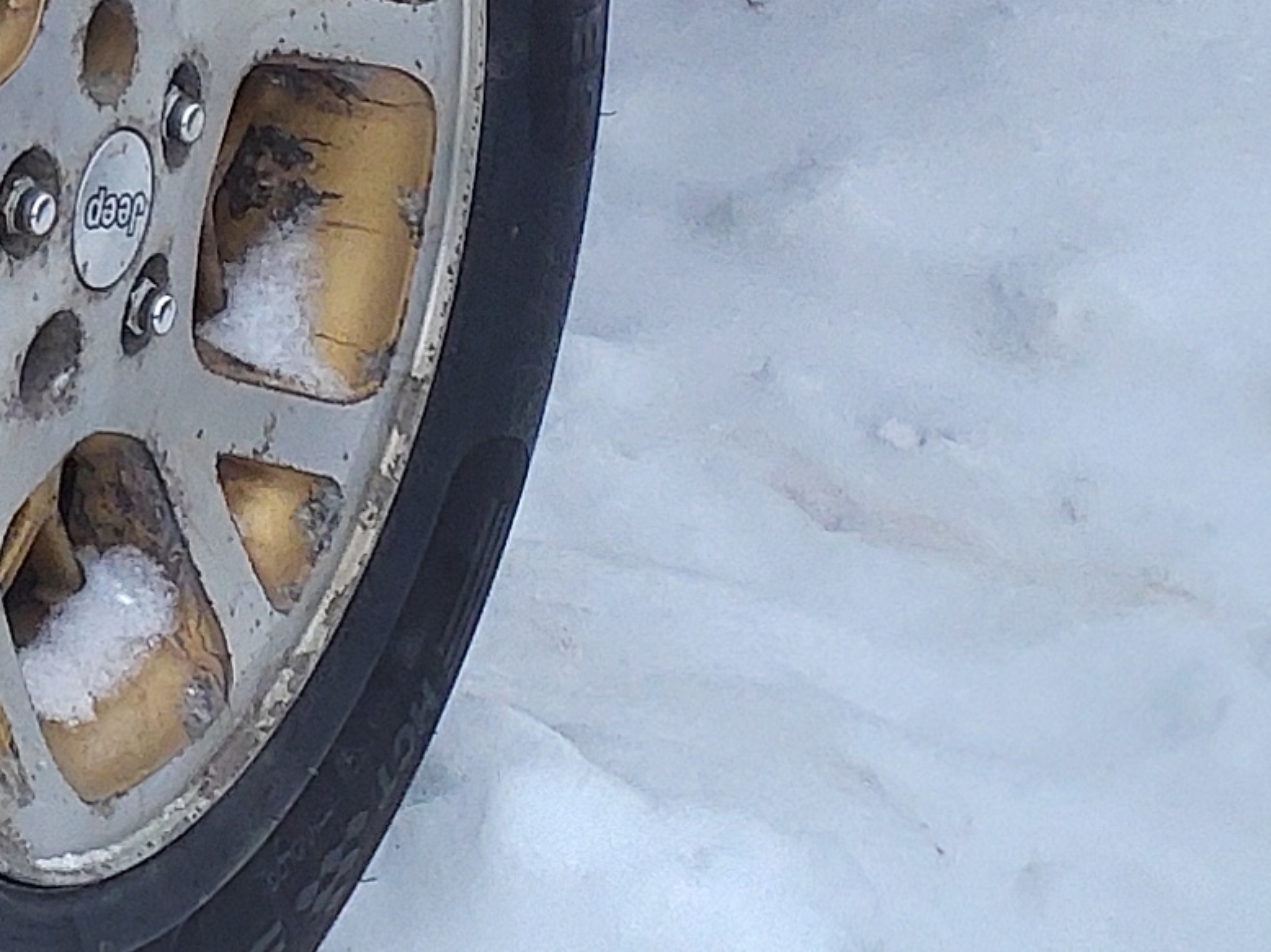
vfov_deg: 9.4
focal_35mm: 138
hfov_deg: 12.7
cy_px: -1412
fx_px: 5065
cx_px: -1153
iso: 40
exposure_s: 1/304
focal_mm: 3.58
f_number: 1.9
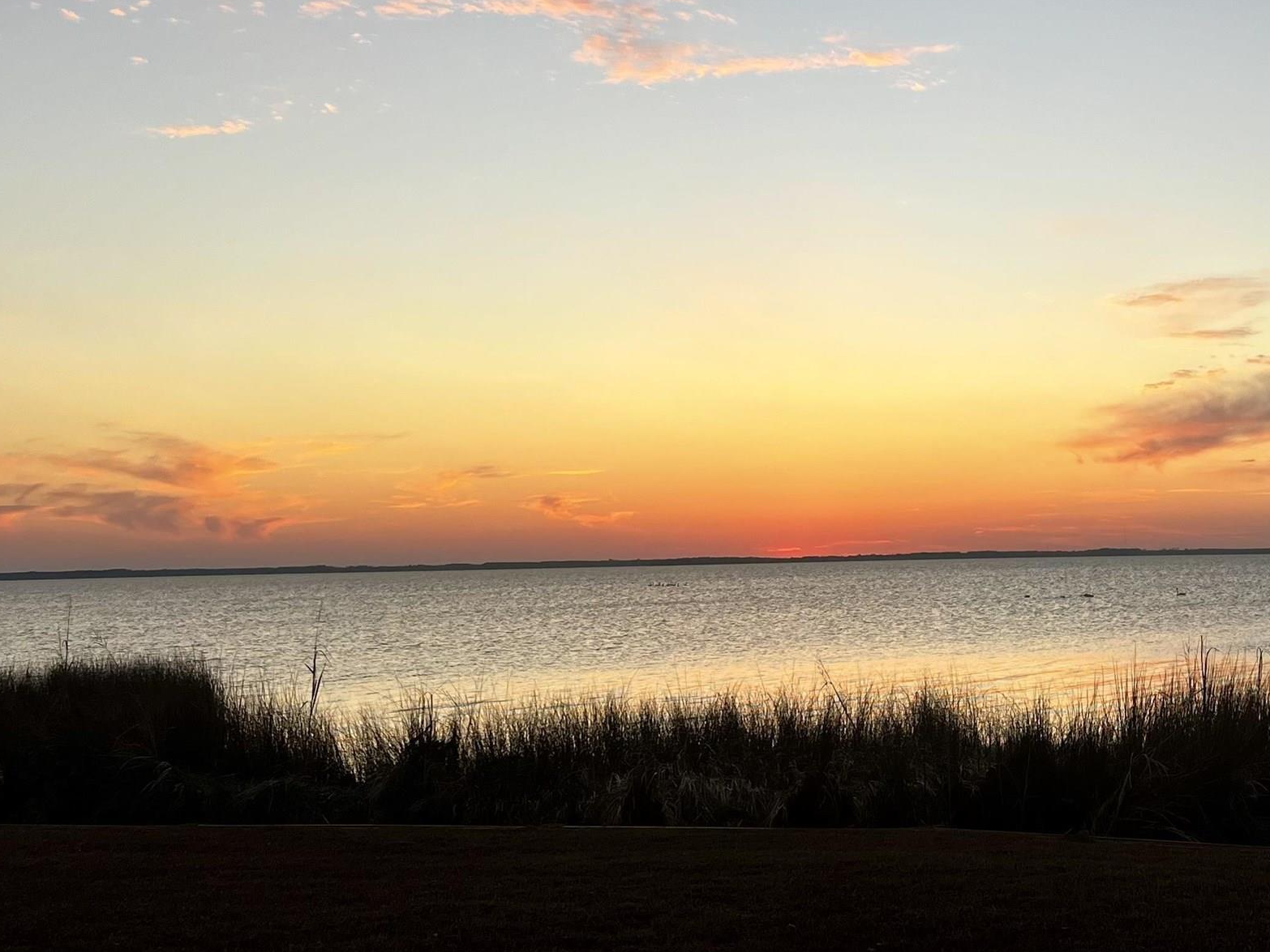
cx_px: 1016
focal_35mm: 51
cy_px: 143
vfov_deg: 27.8
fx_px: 1871
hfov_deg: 36.2
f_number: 1.5
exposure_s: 1/621
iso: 50
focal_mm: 5.7
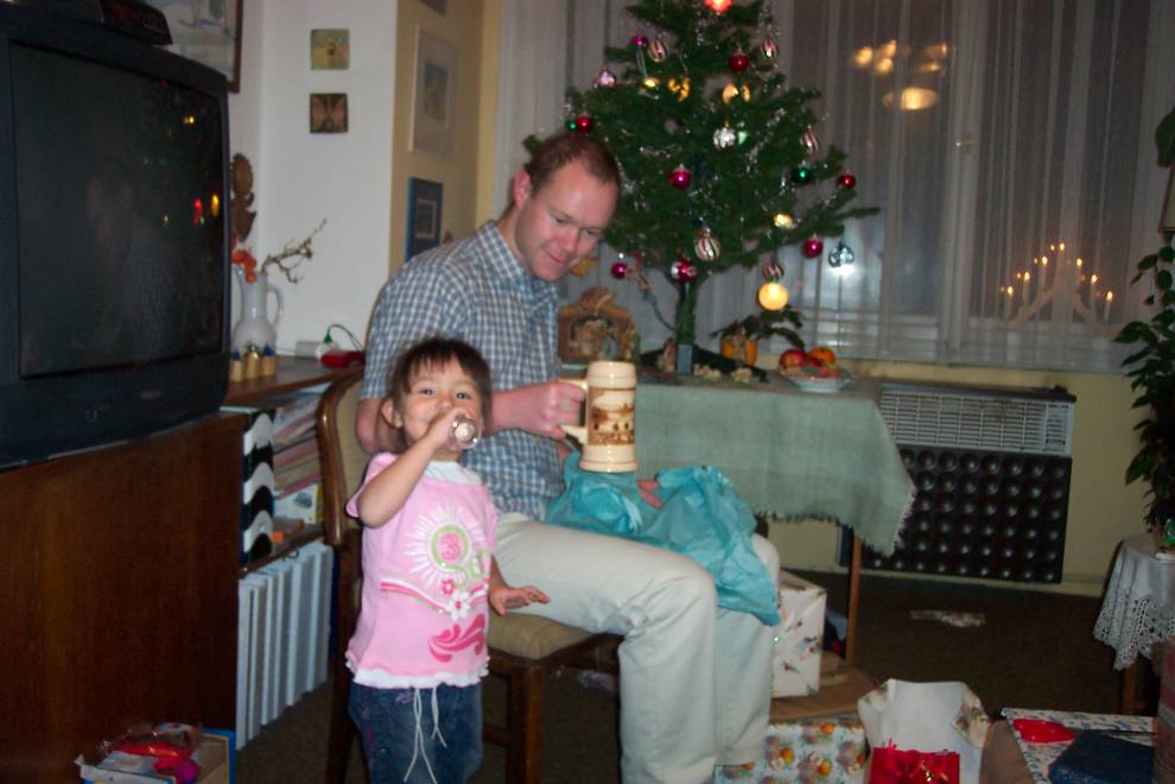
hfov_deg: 50.7
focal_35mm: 38
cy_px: 392
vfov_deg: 35.1
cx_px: 588
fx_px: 1240
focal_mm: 8
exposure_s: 1/30
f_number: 2.8
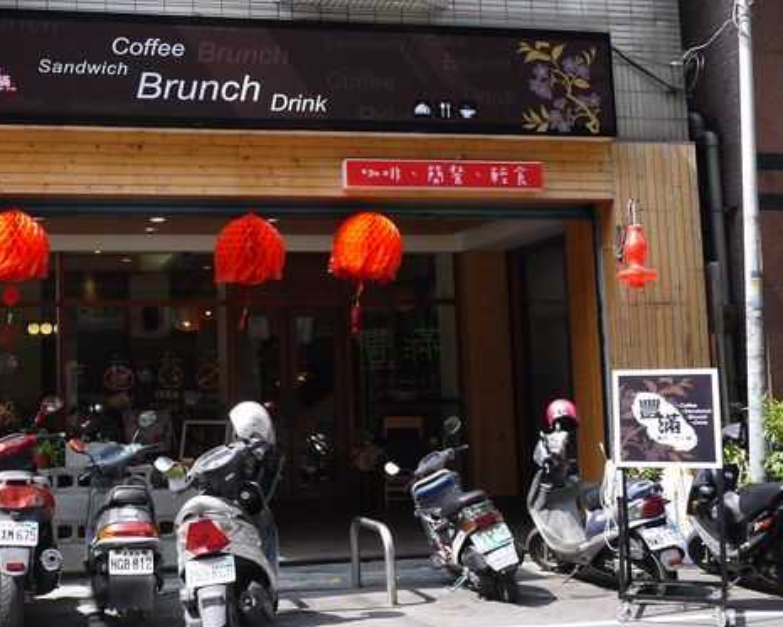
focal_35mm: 47
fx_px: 1089
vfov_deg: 32.0
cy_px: 273
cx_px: 212
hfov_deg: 38.7
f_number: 2.5
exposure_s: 1/800
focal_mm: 14
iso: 160
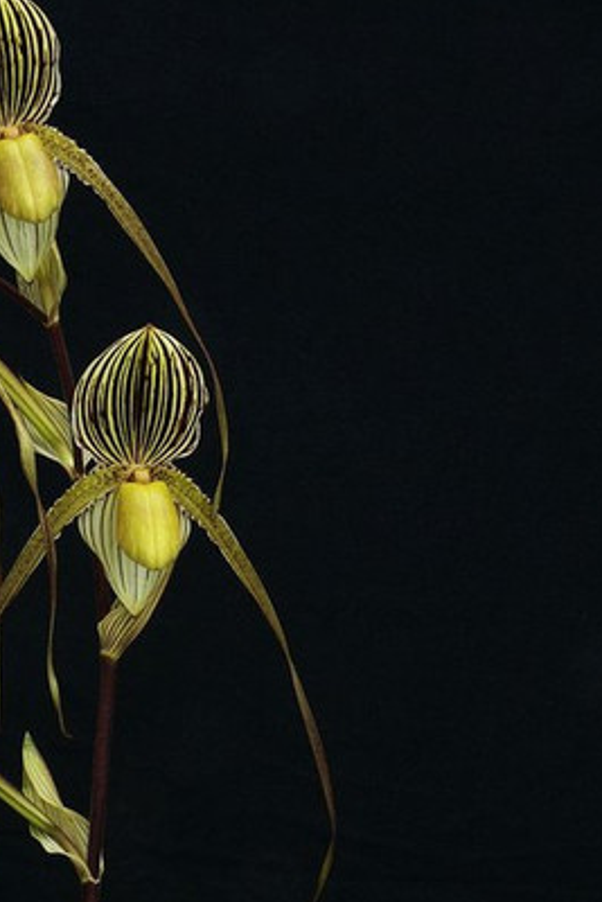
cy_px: 792
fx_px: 1905
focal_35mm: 76
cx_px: 63
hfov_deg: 17.7
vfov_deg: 25.9
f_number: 16
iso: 200
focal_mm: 38
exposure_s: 1/8
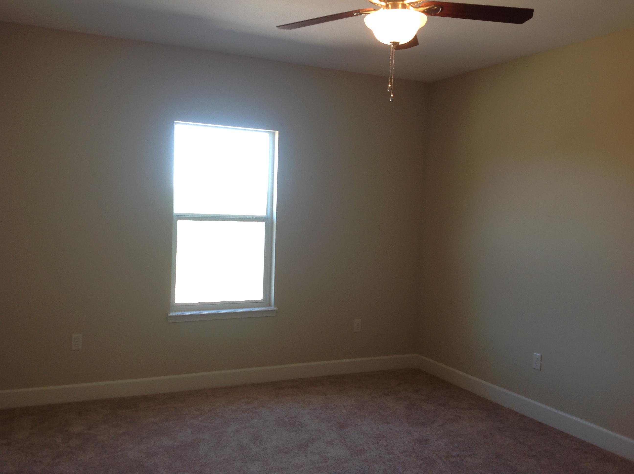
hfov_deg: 52.7
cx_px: 317
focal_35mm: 35
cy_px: 237
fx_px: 640
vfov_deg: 40.6
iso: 64
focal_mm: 4.28
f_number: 2.4
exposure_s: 1/30
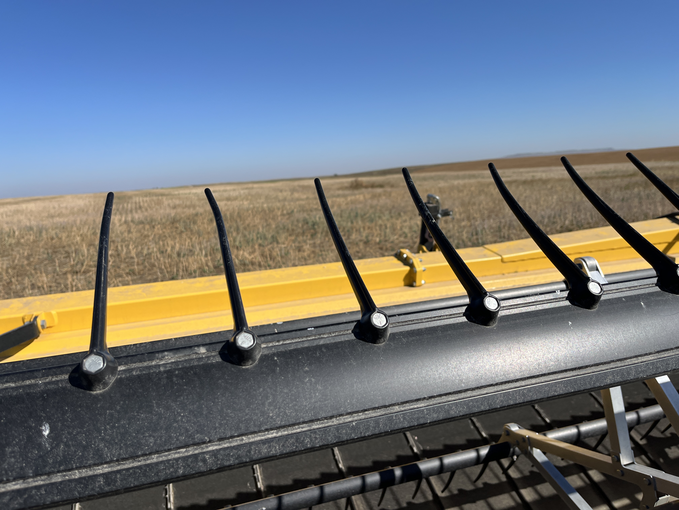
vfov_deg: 53.1
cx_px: 340
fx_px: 510
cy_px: 255
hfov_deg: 67.3
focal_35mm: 26
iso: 50
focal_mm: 5.1
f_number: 1.6
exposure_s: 1/5076
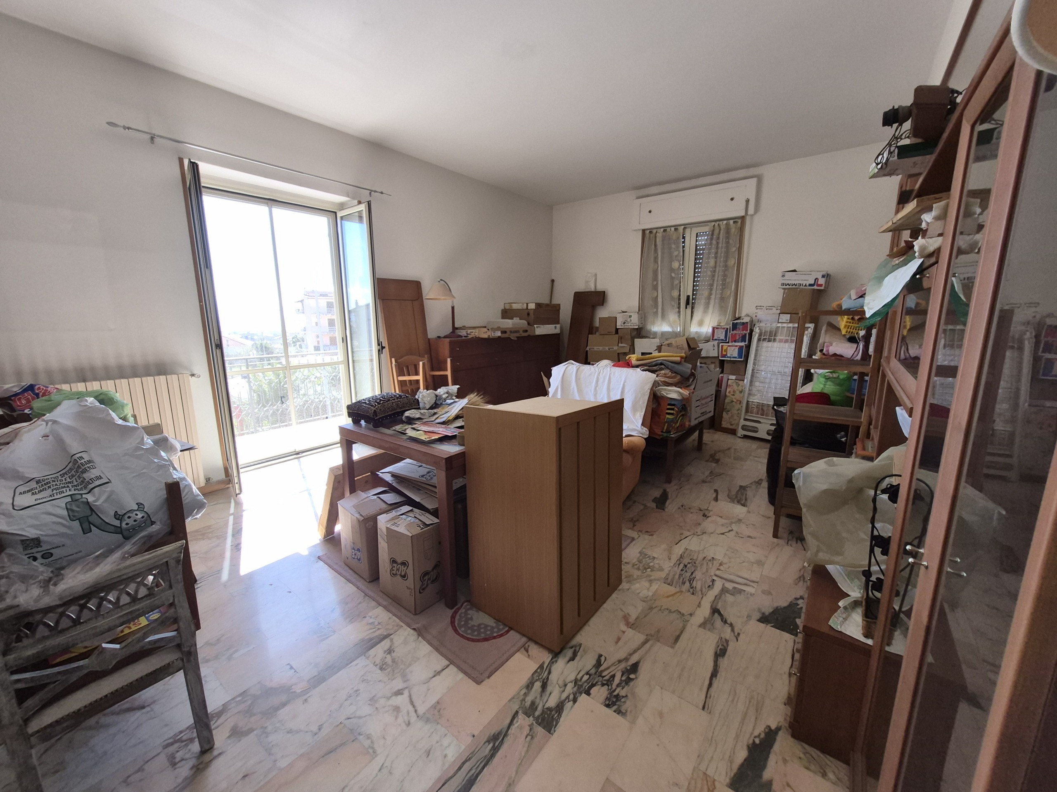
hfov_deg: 106.2
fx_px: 397
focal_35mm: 13
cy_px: 396
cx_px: 528
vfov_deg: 89.9
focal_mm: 1.74
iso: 40
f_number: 2.2
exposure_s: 1/158
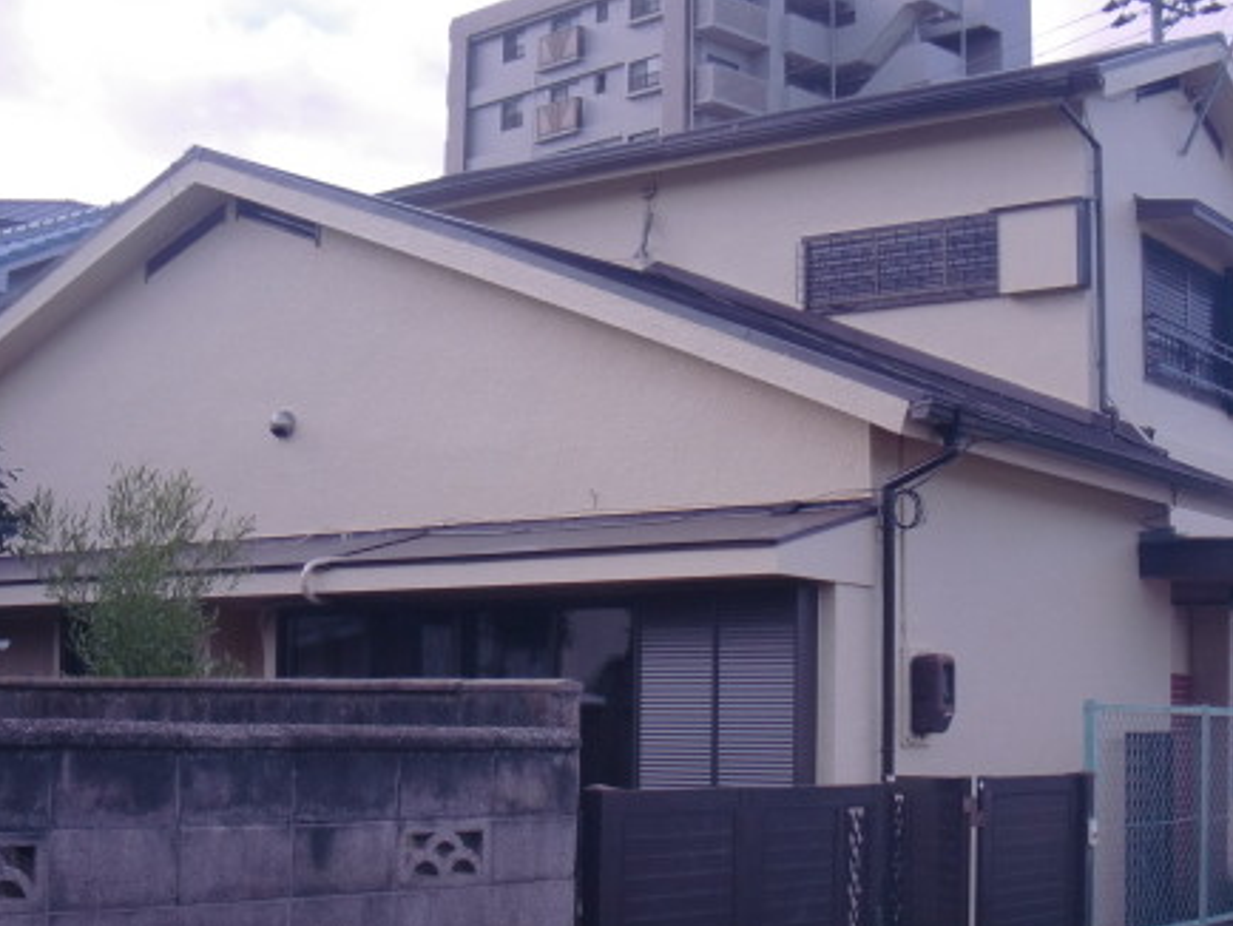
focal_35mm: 56
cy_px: 602
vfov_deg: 26.0
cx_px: 625
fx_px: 1996
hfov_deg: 34.3
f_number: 3.9
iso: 64
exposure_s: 1/250
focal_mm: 6.66
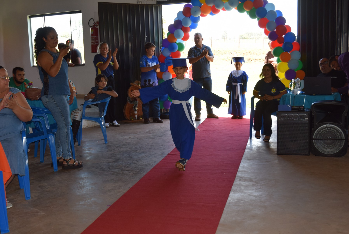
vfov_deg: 29.0
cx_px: 174
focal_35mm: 46
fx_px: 451
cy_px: 117
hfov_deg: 42.3
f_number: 5.6
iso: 360
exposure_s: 1/125
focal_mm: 31
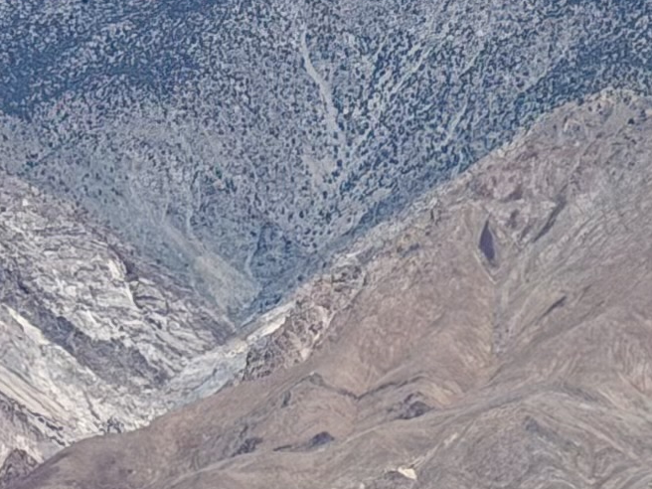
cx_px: 1189
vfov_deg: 5.0
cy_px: 615
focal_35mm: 295
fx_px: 5556
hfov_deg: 6.6
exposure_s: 1/7874
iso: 64
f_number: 1.78
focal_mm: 6.76
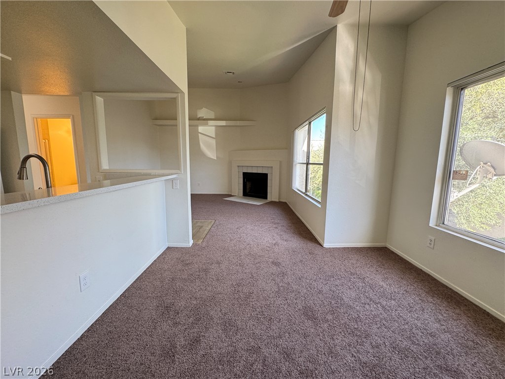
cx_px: 252
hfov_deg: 102.1
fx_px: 204
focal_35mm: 14
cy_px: 190
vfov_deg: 85.7
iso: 200
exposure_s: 1/120
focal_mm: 2.22
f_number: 2.2
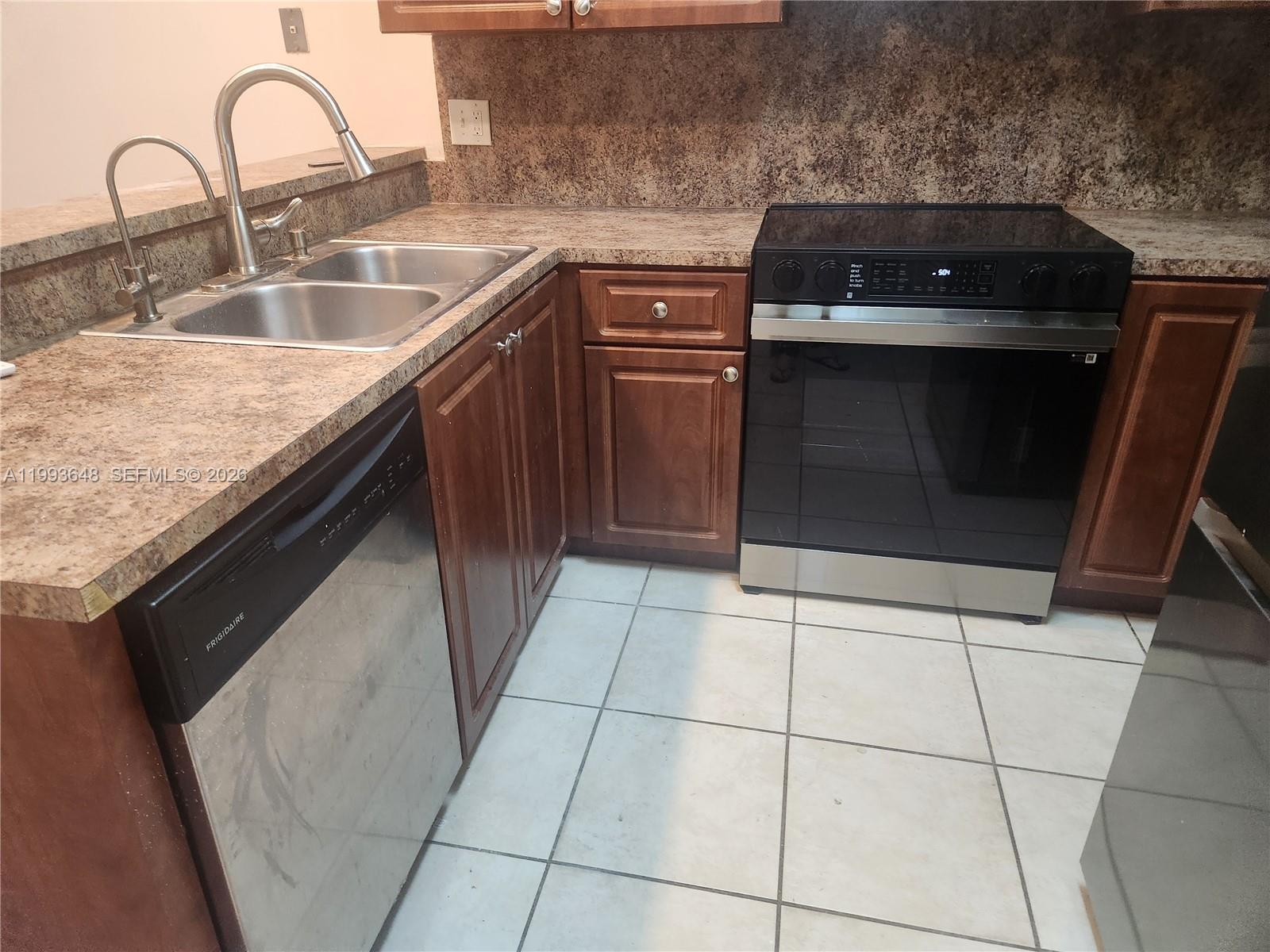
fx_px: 844
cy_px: 476
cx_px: 635
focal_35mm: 23
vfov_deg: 58.9
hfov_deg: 73.9
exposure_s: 1/120
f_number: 1.8
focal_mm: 5.4
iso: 640
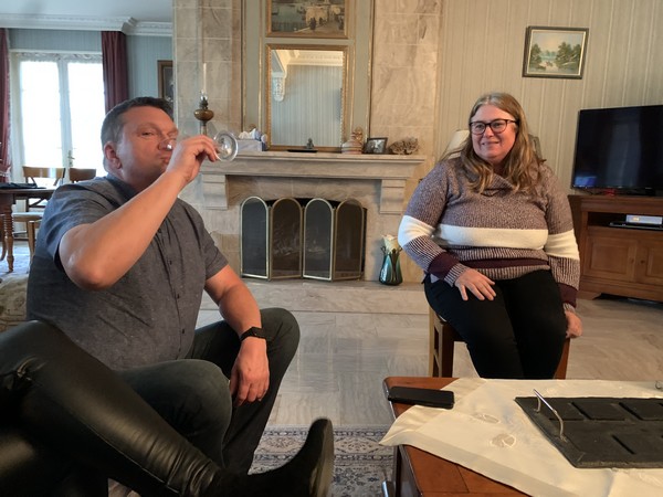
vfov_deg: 53.1
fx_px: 498
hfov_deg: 67.3
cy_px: 248
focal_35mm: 26
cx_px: 332
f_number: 1.8
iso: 640
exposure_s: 1/25
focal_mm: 4.25
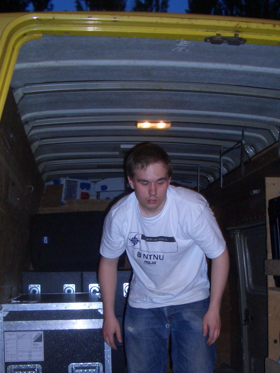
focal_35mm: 50
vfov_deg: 37.7
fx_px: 539
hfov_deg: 29.0
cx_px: 168
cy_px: 252
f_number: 2.6
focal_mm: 5.8
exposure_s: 1/60
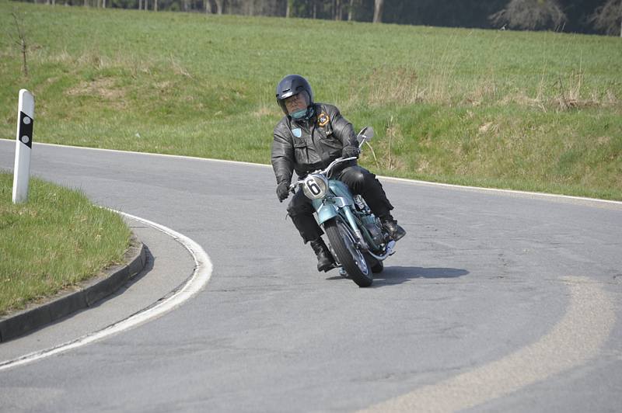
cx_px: 311
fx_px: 2935
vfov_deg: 8.1
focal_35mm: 170
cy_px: 206
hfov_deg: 12.1
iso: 200
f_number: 8
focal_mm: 170
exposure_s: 1/400
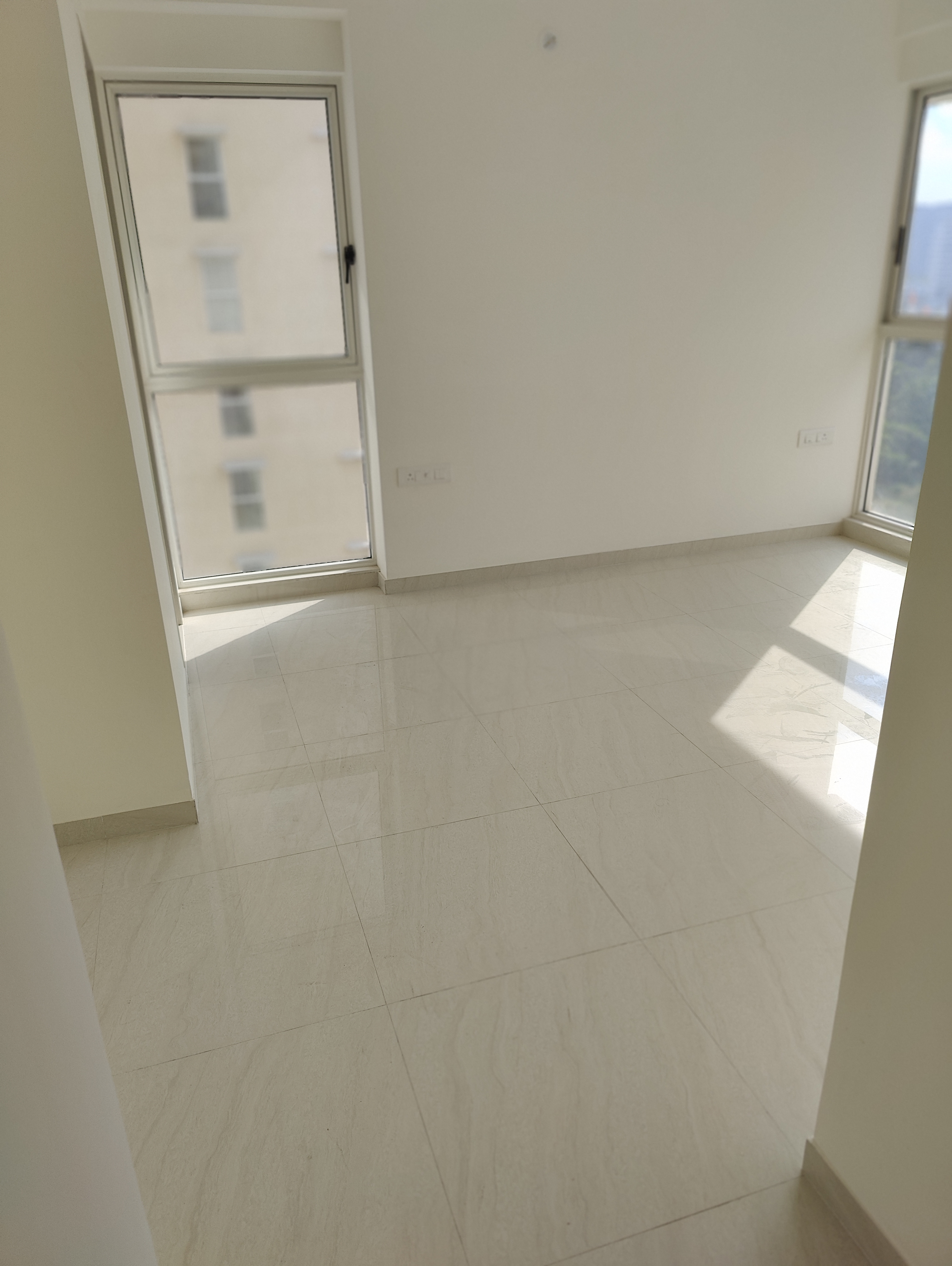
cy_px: 633
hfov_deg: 59.0
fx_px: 842
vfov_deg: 73.9
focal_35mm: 23
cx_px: 476
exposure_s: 1/1217
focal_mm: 6.06
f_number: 2.8
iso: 64
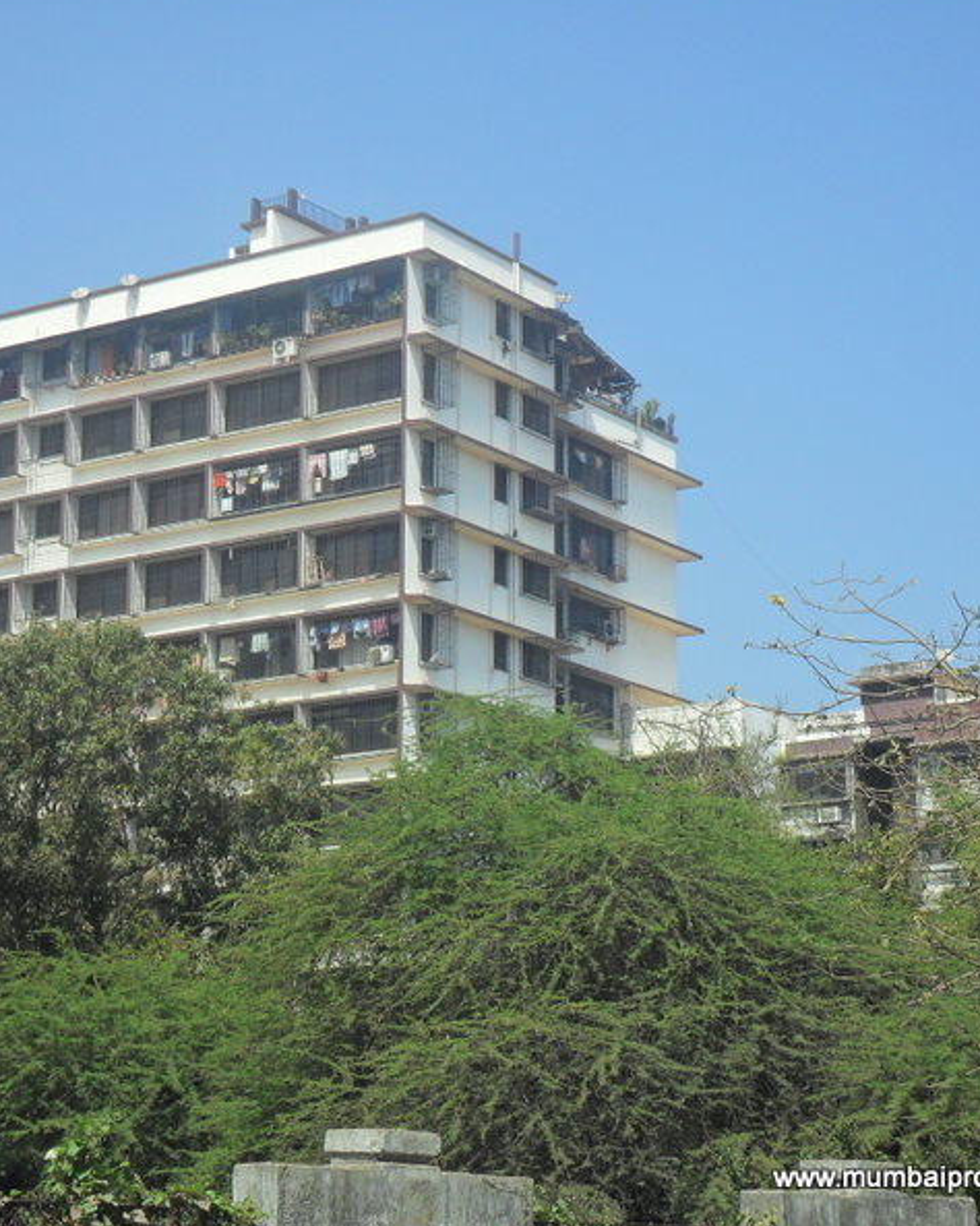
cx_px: 461
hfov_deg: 18.5
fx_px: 3011
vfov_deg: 23.0
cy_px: 608
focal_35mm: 83
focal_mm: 11.2
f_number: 5.6
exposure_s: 1/500
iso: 100
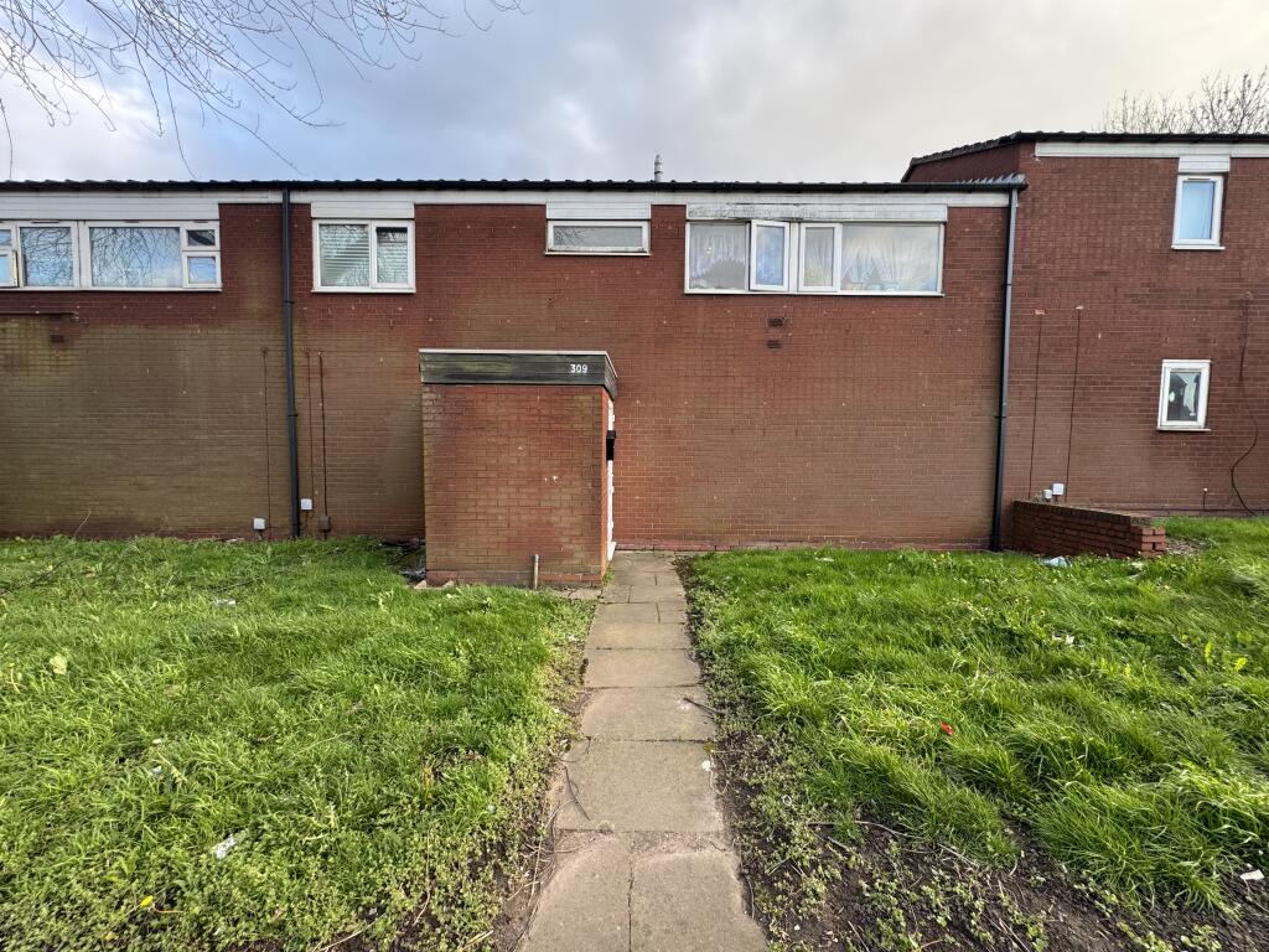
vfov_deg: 85.7
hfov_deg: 102.1
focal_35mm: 14
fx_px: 513
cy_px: 476
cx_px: 634
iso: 64
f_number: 2.2
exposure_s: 1/99
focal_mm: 2.22
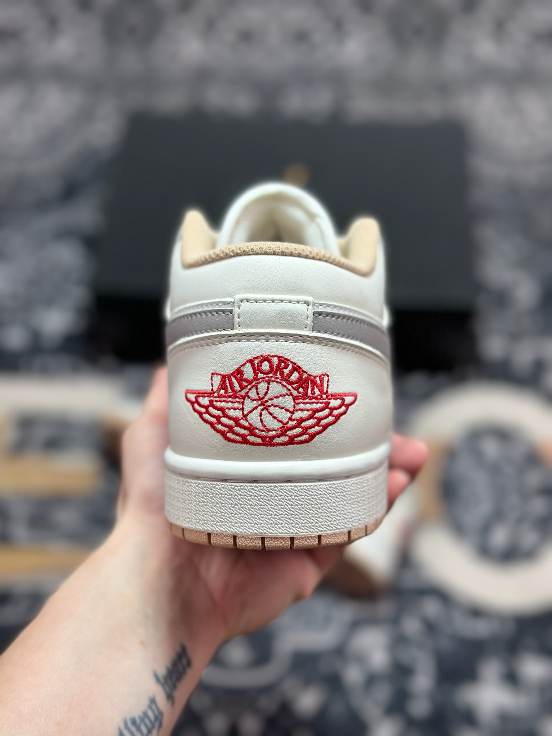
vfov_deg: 39.7
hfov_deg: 30.3
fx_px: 1021
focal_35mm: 48
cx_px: 276
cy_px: 368
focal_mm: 6.86
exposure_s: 1/651
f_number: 1.78
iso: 80
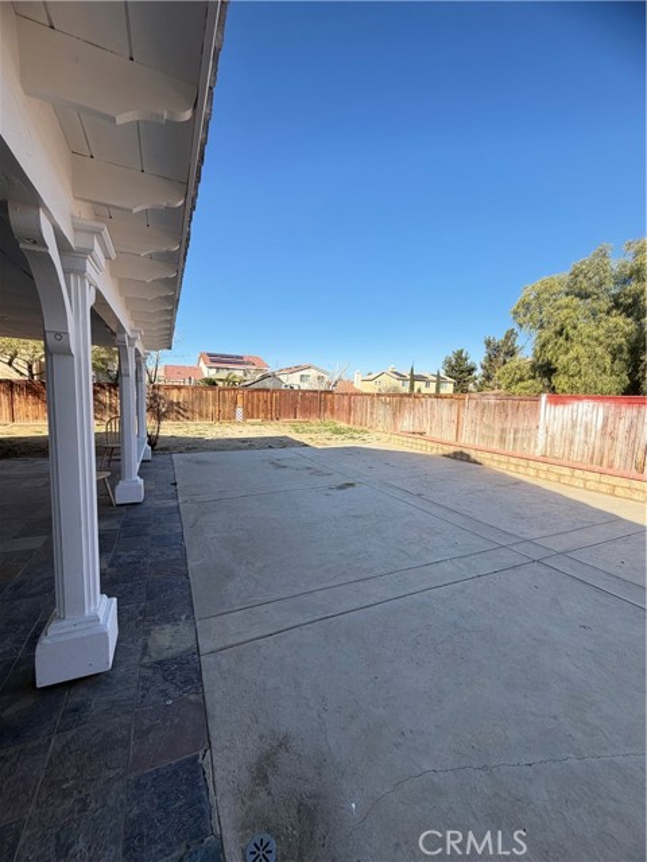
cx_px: 324
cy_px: 431
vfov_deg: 102.1
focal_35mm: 14
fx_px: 349
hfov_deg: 85.7
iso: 40
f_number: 2.2
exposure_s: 1/644
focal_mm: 2.22
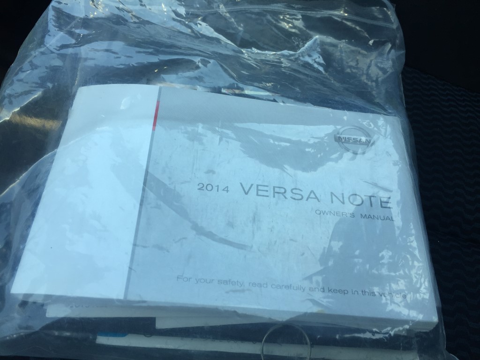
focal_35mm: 29
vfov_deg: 48.2
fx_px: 402
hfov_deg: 61.7
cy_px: 180
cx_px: 240
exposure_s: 1/255
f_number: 2.2
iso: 32
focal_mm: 4.15
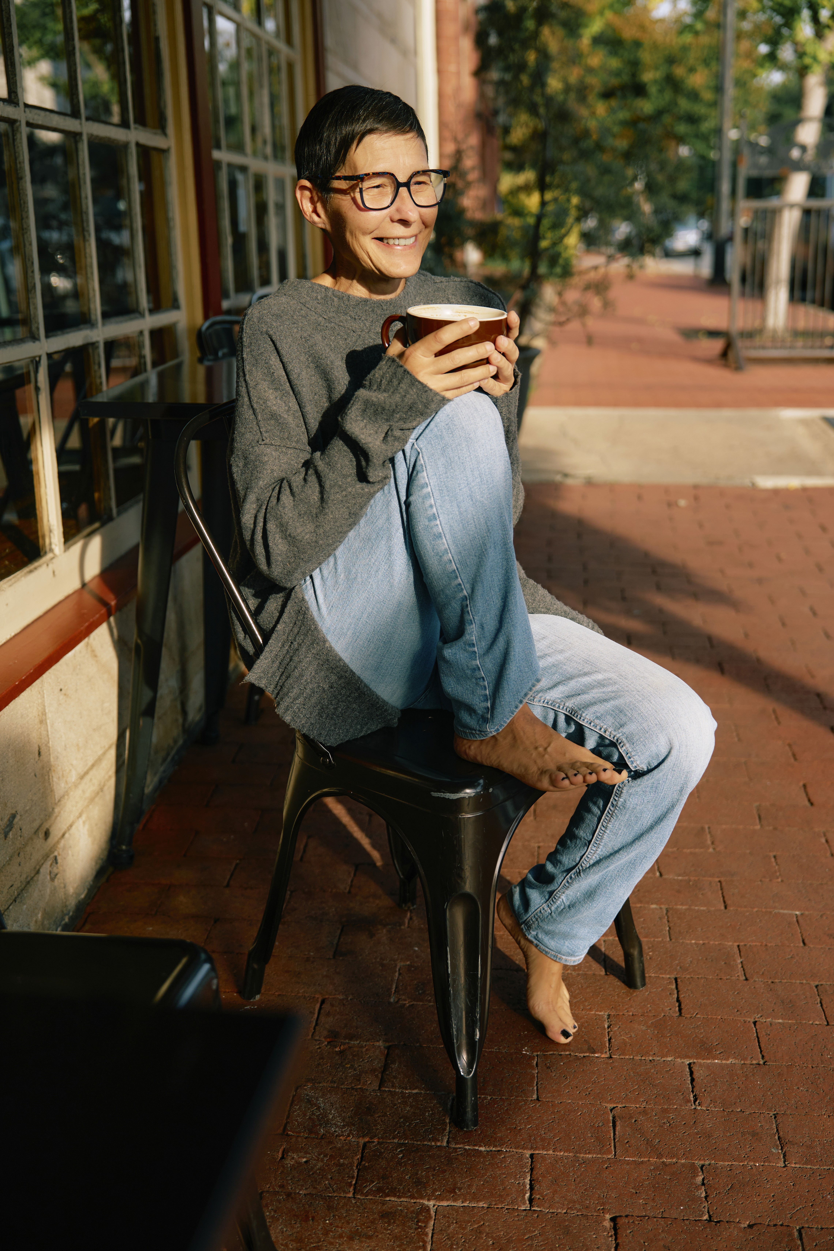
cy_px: 626
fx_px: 1390
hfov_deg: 33.4
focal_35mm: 40
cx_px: 417
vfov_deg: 48.5
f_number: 2.8
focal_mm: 40
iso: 250
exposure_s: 1/1600
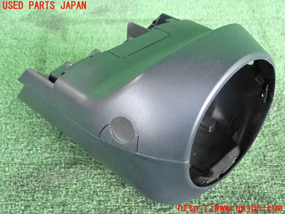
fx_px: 412
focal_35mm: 50
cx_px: 142
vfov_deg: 29.1
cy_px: 107
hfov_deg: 38.2
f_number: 3.2
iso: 2000
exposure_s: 1/125
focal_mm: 9.01
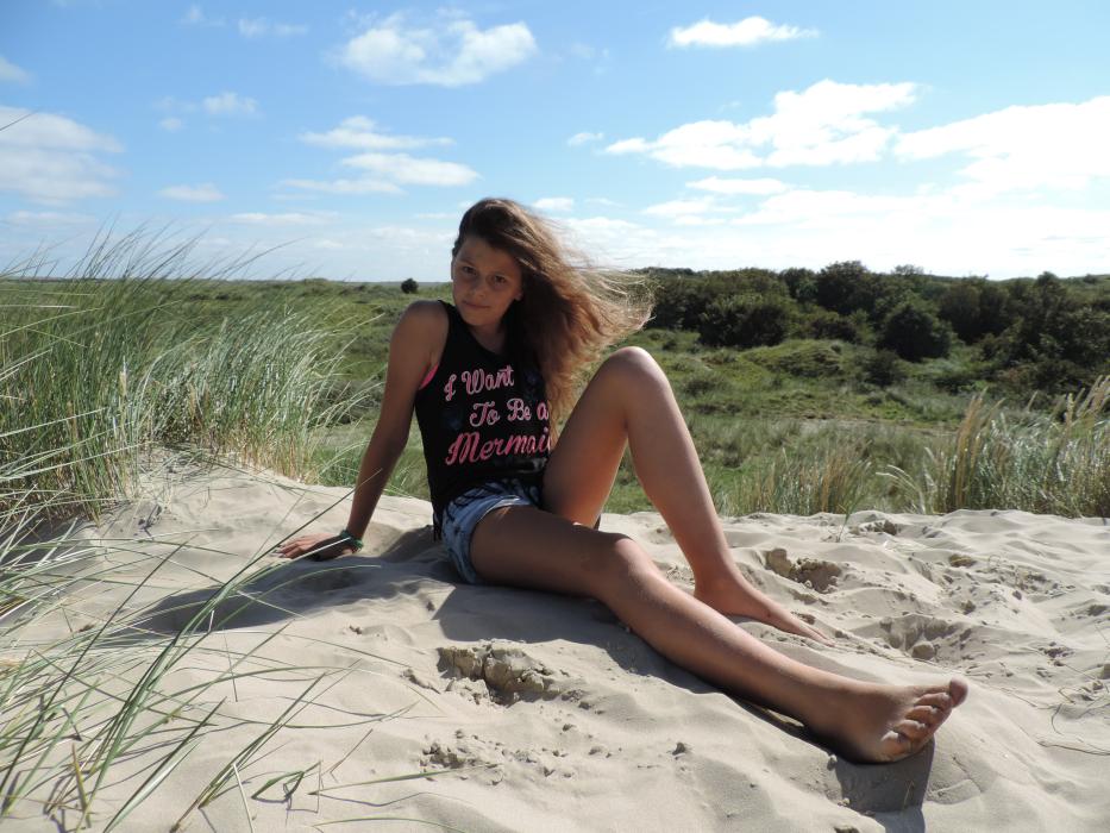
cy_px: 416
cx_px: 555
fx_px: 770
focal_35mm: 24
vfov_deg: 56.8
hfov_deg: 71.6
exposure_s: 1/1250
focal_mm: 4.3
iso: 80
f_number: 3
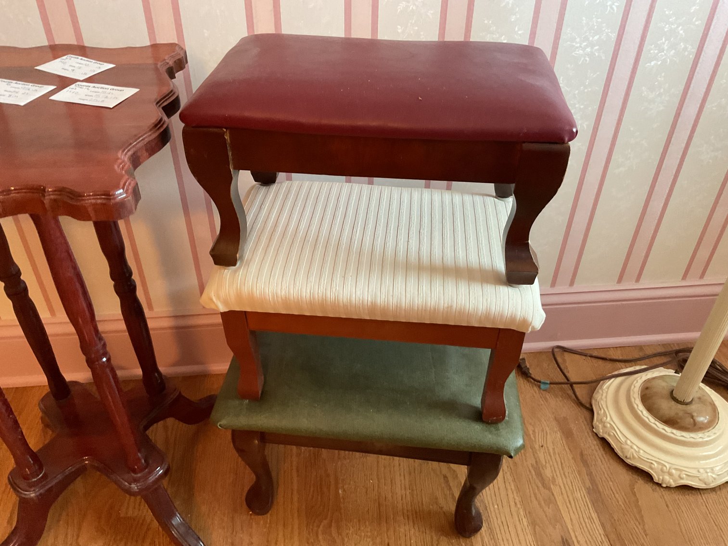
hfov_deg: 61.7
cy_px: 273
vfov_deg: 48.2
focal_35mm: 29
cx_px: 364
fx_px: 610
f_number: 1.8
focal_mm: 3
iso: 200
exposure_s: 1/60
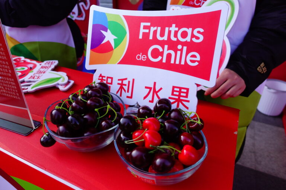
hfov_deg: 73.7
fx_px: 191
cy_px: 95
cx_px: 143
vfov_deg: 53.1
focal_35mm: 24
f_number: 1.8
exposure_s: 1/1250
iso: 200
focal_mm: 9.4
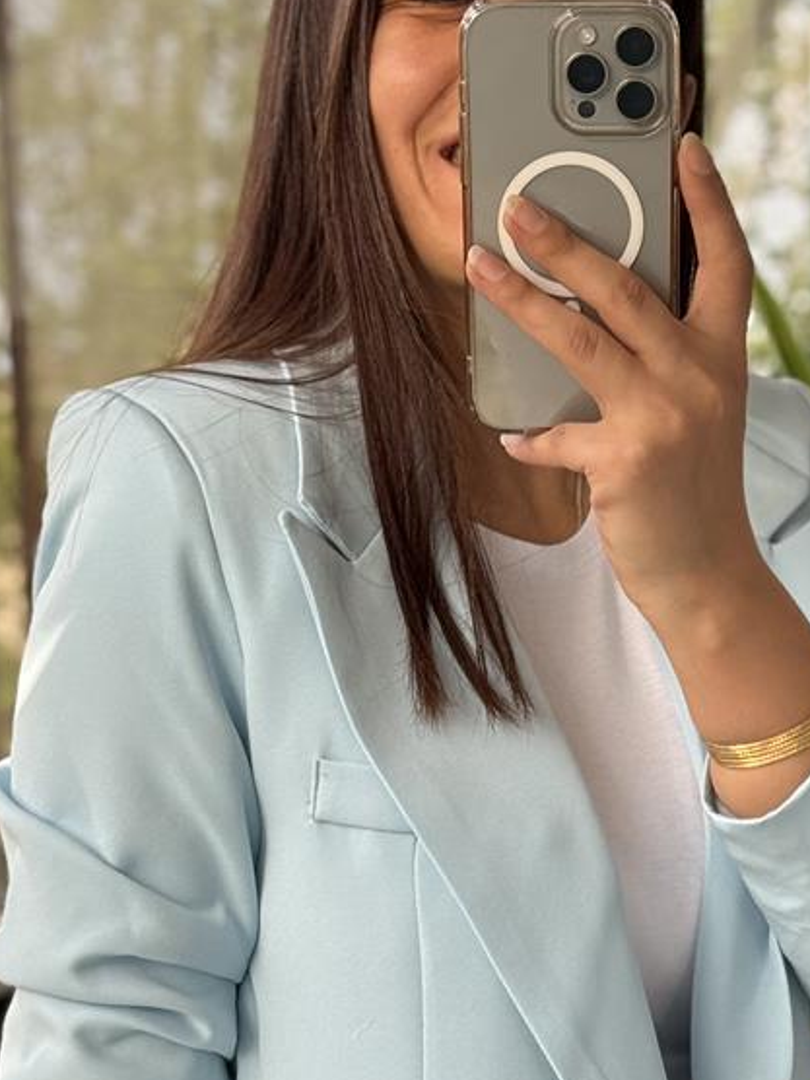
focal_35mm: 115
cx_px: 682
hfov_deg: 12.8
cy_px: 974
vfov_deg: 16.9
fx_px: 3588
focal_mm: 6.86
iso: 64
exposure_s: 1/216
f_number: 1.78
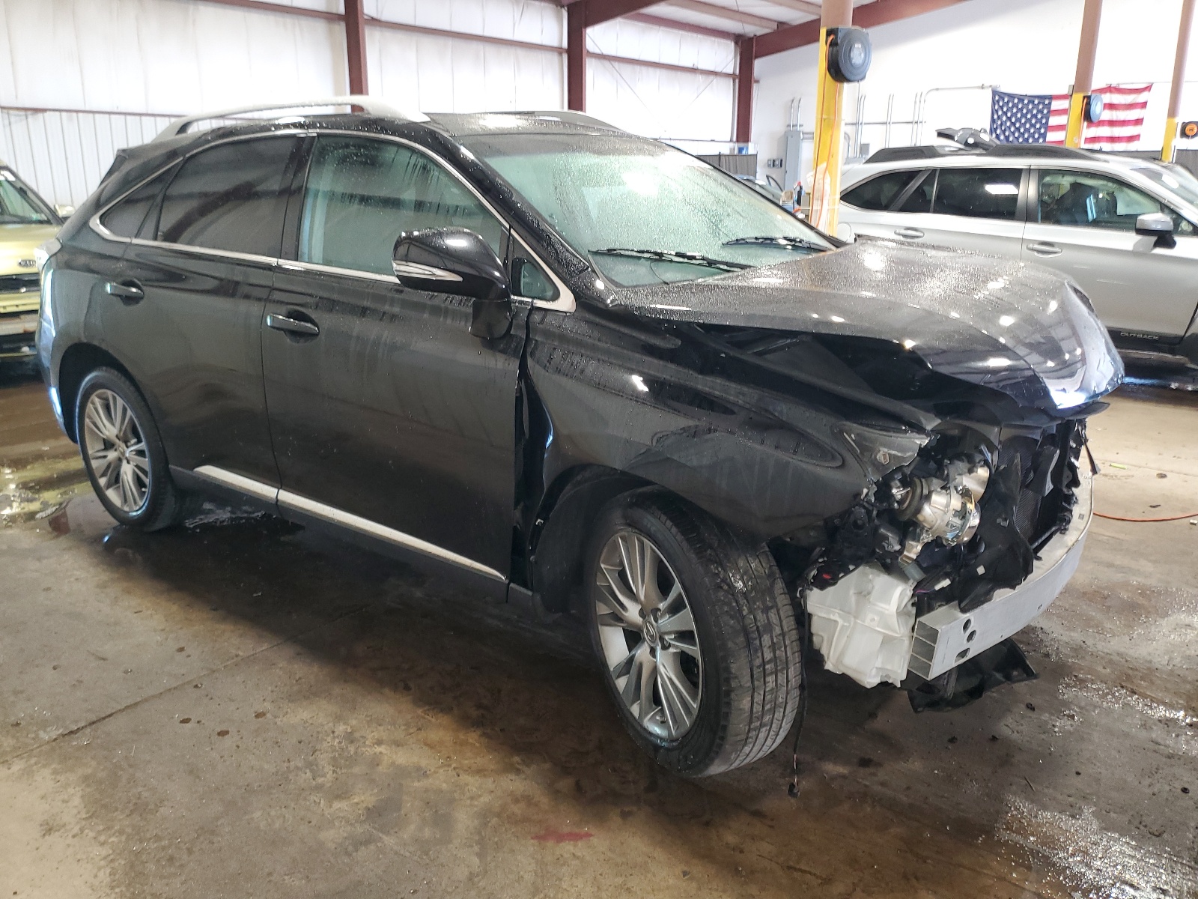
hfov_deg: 67.3
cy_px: 450
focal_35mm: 26
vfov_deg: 53.1
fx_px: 900
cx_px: 599
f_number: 1.5
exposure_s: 1/24
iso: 96
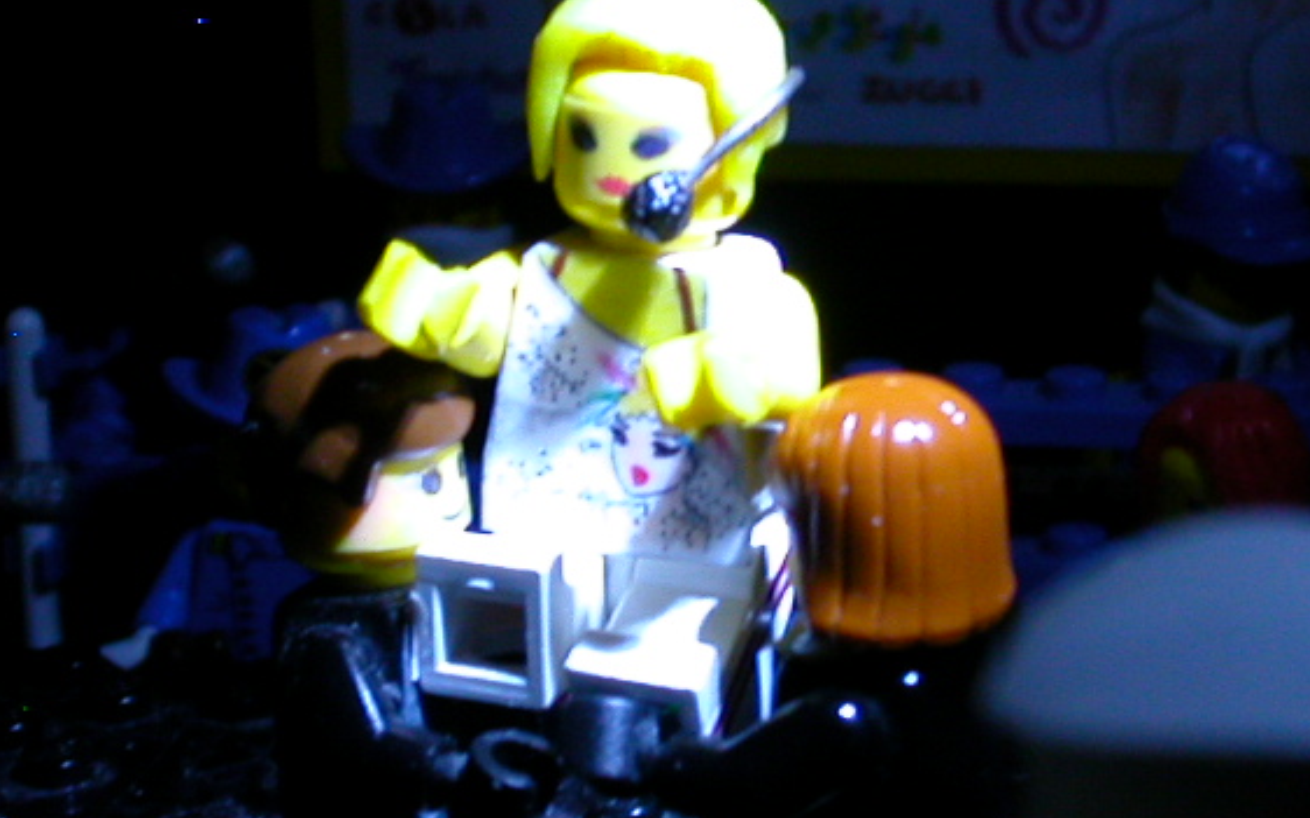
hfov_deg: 18.6
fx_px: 3998
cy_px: 401
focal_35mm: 112
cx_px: 769
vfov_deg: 11.7
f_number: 3.4
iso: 200
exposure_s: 1/2.1
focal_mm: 8.9
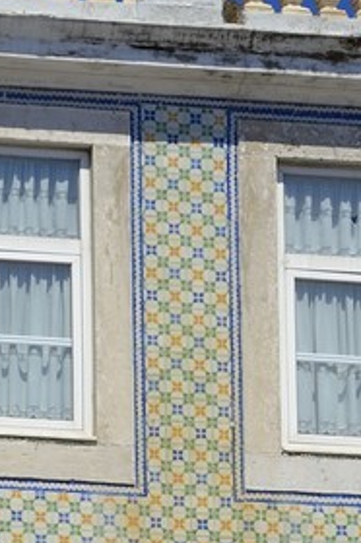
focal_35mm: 183
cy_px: 1193
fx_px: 2759
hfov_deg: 7.3
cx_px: -217
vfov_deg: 10.1
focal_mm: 32
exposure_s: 1/250
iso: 100
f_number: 9
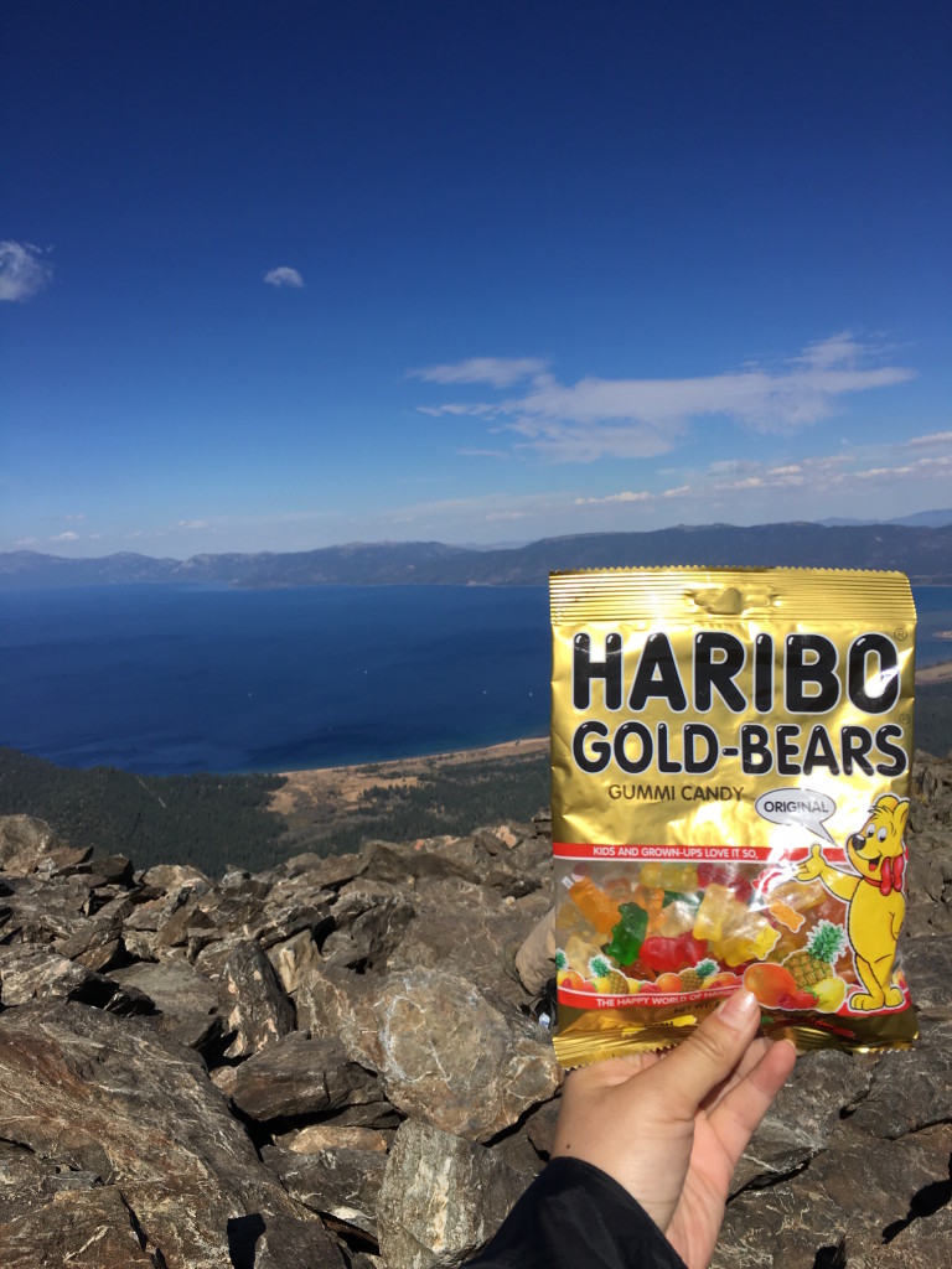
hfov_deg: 48.2
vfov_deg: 61.7
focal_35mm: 29
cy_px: 634
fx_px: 1063
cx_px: 476
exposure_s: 1/3205
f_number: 2.2
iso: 25
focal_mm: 4.15
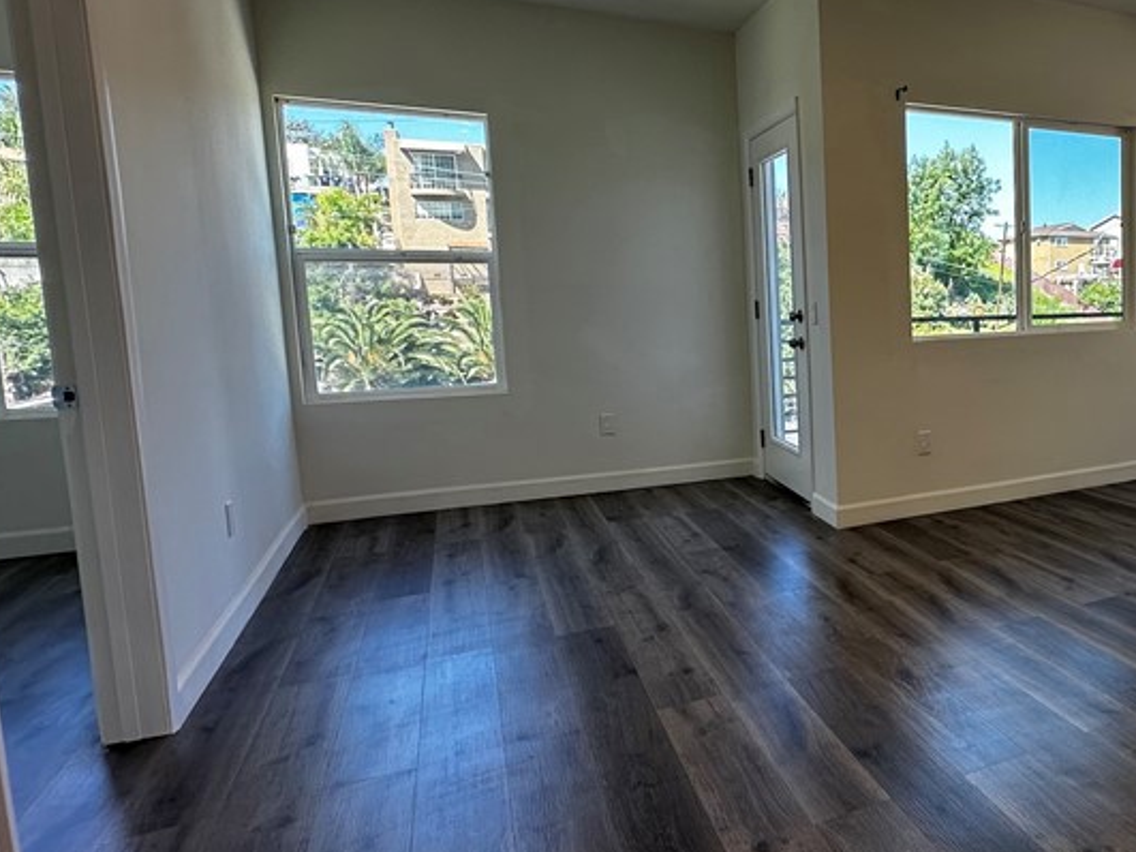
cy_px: 387
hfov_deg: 56.0
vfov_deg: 51.3
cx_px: 1033
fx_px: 886
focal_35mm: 27
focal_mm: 2.22
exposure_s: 1/120
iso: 50
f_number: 2.2
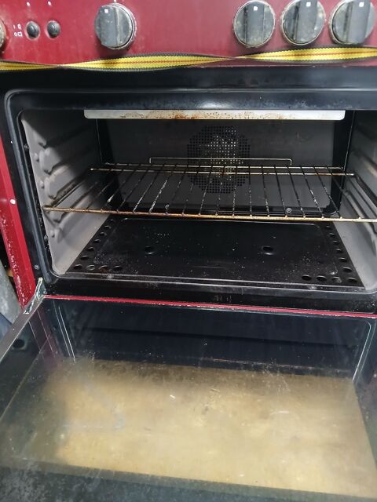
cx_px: 188
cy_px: 251
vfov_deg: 67.3
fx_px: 378
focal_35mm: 26
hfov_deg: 53.1
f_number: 1.8
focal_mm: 3.98
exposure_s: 1/20
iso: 500
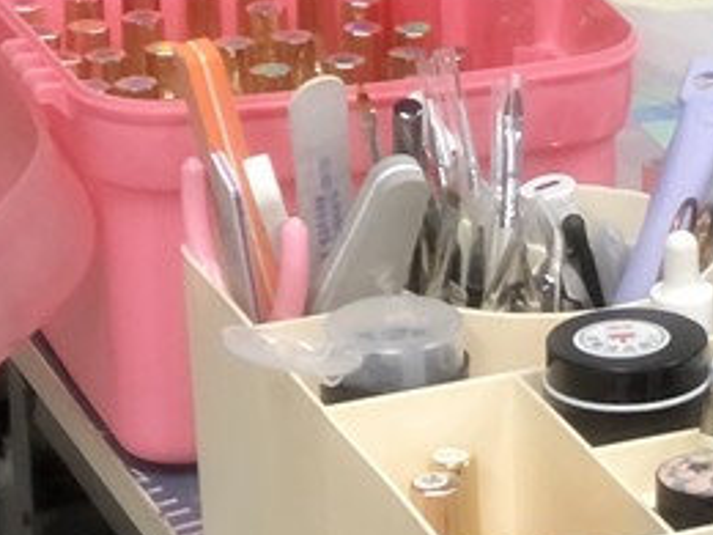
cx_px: 1176
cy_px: 73
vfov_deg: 7.5
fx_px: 4058
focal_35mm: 197
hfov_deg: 9.7
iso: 160
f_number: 2.8
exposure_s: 1/30
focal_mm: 6.6
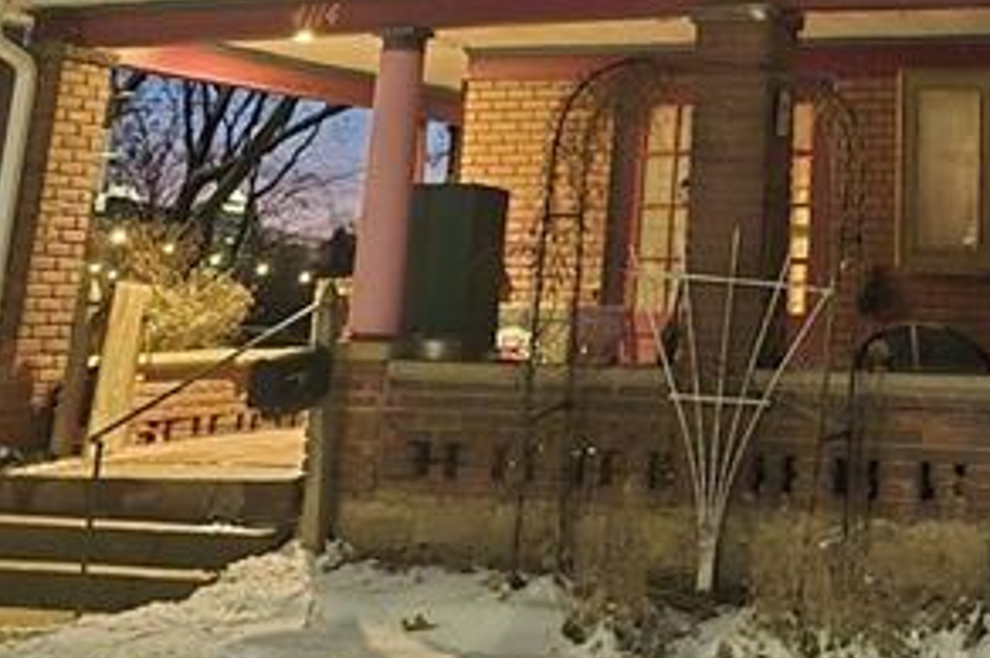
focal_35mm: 63
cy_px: -271
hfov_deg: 30.7
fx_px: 1731
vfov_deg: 19.3
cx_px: 868
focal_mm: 6.3
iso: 3200
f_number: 1.7
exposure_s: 1/15
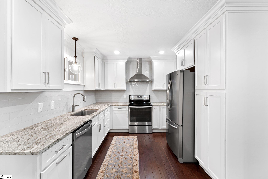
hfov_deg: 96.7
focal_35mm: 16
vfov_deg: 73.7
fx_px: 119
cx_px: 134
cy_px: 90
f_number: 8
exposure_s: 1
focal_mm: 16
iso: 250
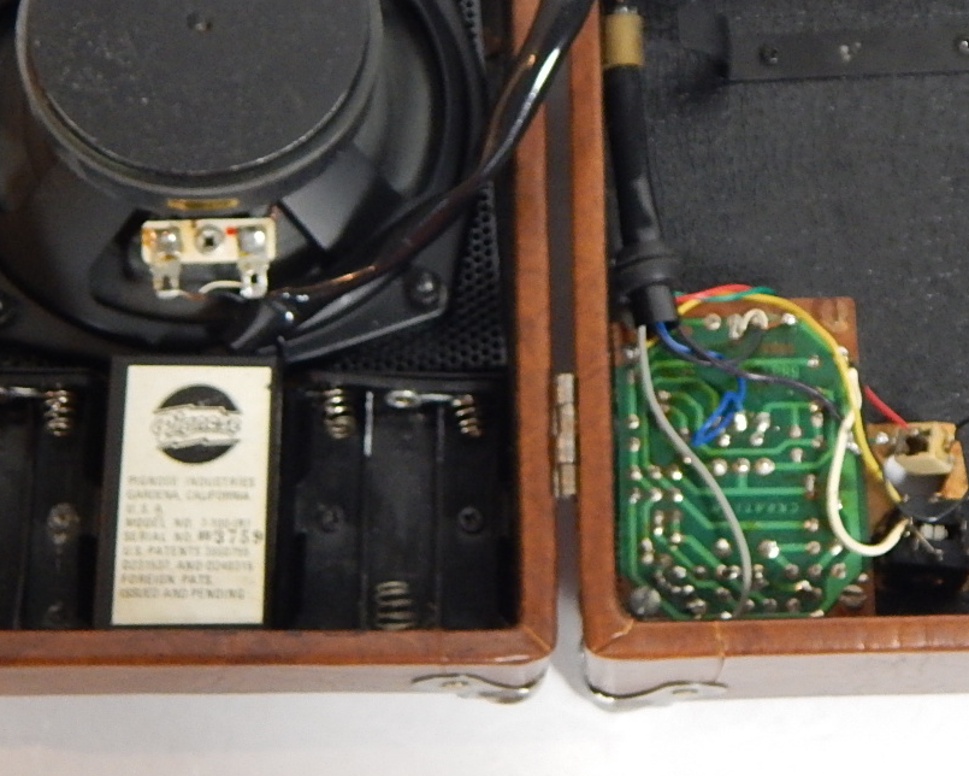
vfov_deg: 22.9
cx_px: 562
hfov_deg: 28.7
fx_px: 1893
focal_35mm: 66
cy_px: 194
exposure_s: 1/30
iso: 400
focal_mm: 6.1
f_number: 3.3
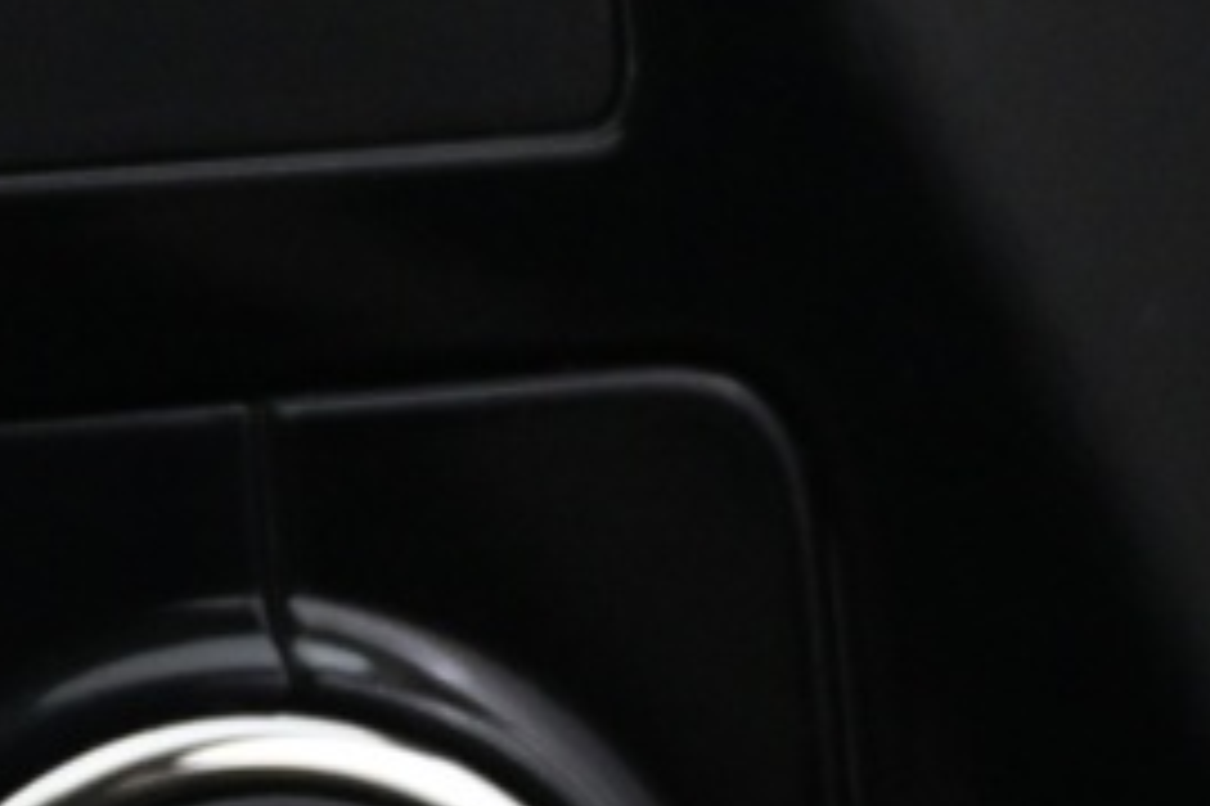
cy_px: 1180
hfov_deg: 6.8
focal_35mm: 285
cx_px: -1849
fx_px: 9556
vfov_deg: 4.8
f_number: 5
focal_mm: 31.5
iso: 1600
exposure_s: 1/8
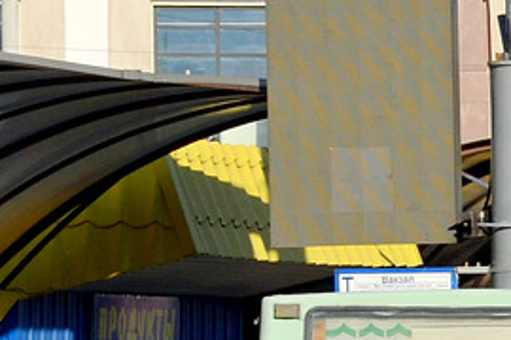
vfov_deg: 1.8
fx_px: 10617
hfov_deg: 2.7
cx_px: 920
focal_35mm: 748
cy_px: 295
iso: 100
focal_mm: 112
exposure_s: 1/400
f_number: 11
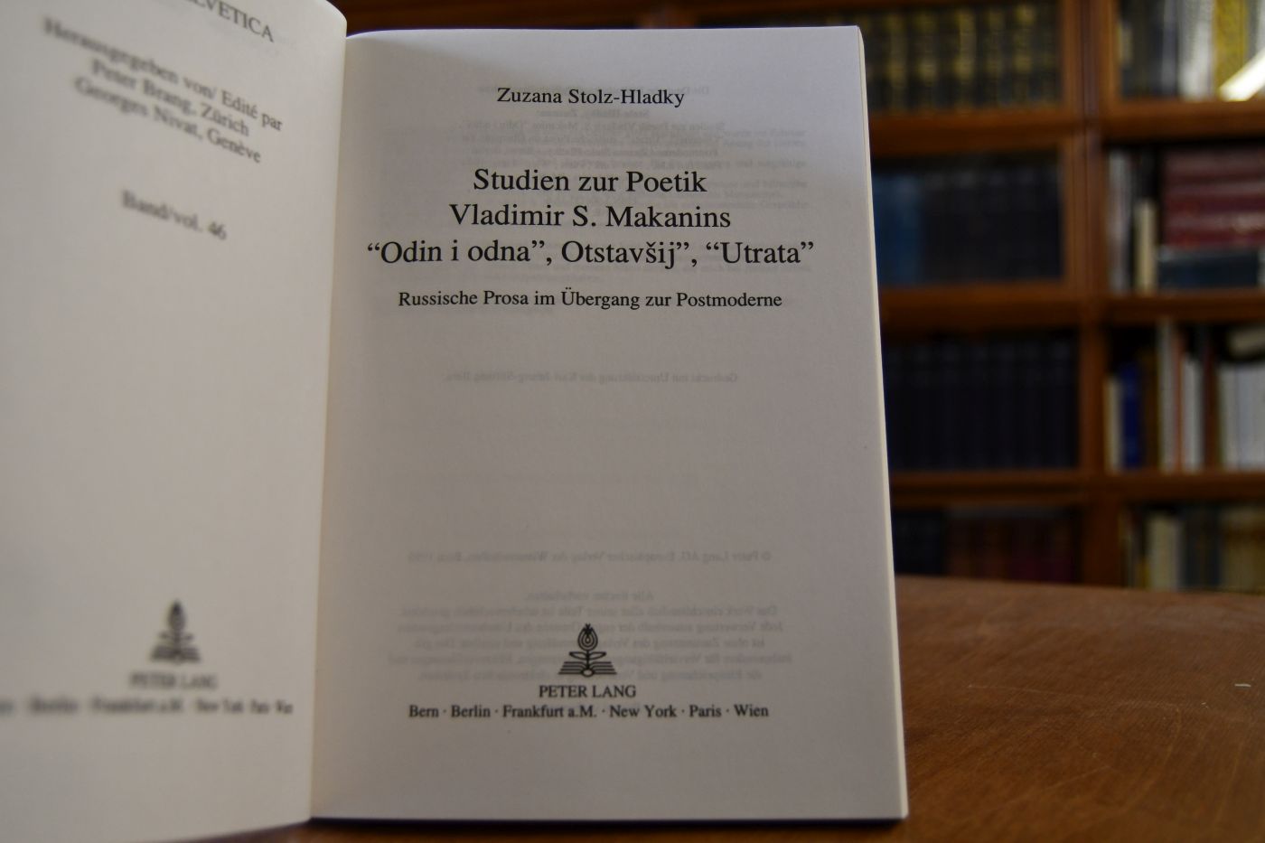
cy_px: 422
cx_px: 632
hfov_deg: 53.1
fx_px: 1265
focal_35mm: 36
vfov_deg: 36.9
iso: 800
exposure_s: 1/200
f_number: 3.8
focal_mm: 24
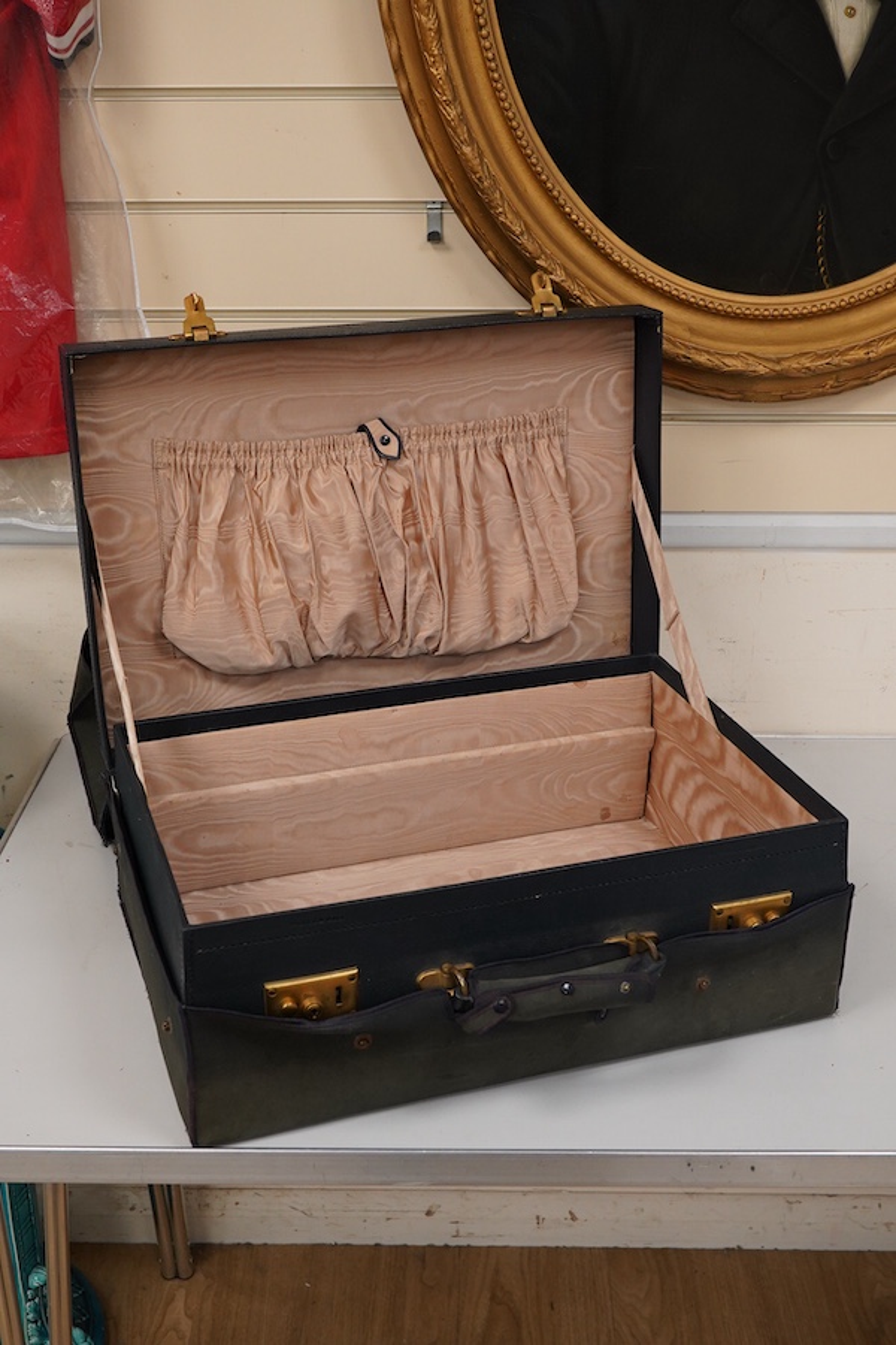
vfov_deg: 43.6
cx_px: 448
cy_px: 672
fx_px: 1680
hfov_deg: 29.9
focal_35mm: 45
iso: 1250
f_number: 9
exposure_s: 1/125
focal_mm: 30
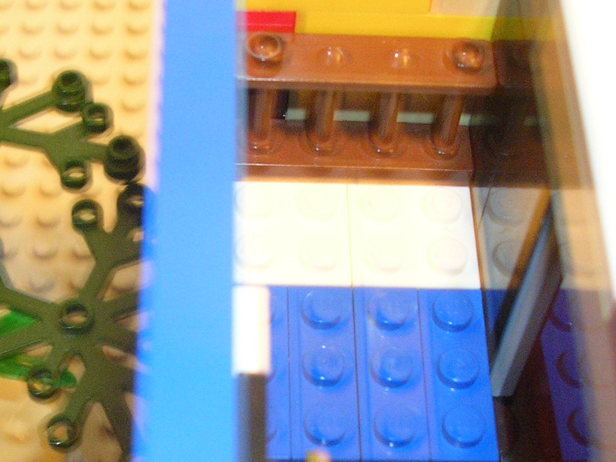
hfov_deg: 26.5
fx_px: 1299
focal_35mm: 73
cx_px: 211
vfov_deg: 20.0
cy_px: 350
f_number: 3
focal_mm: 6.6
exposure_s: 1/1.1
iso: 200
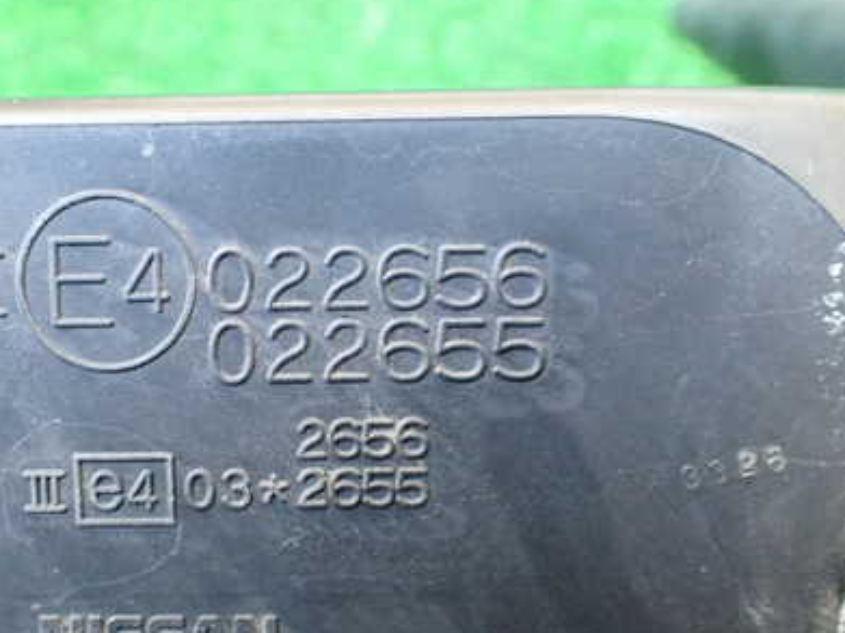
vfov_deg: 31.3
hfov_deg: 40.8
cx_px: 298
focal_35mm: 46
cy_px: 419
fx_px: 1123
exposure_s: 1/30
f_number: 2.3
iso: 1000
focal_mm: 5.4
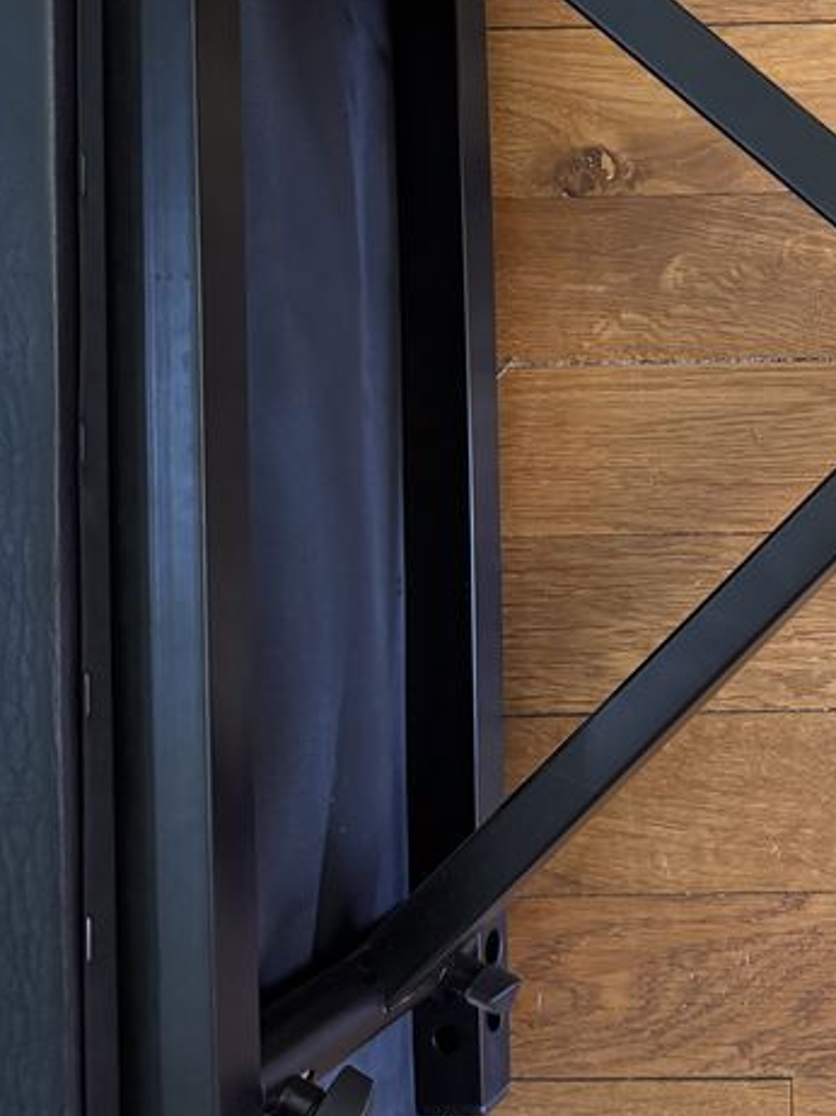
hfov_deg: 26.2
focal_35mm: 52
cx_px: 877
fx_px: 1676
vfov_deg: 36.3
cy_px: 341
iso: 800
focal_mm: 6.76
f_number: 1.78
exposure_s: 1/40
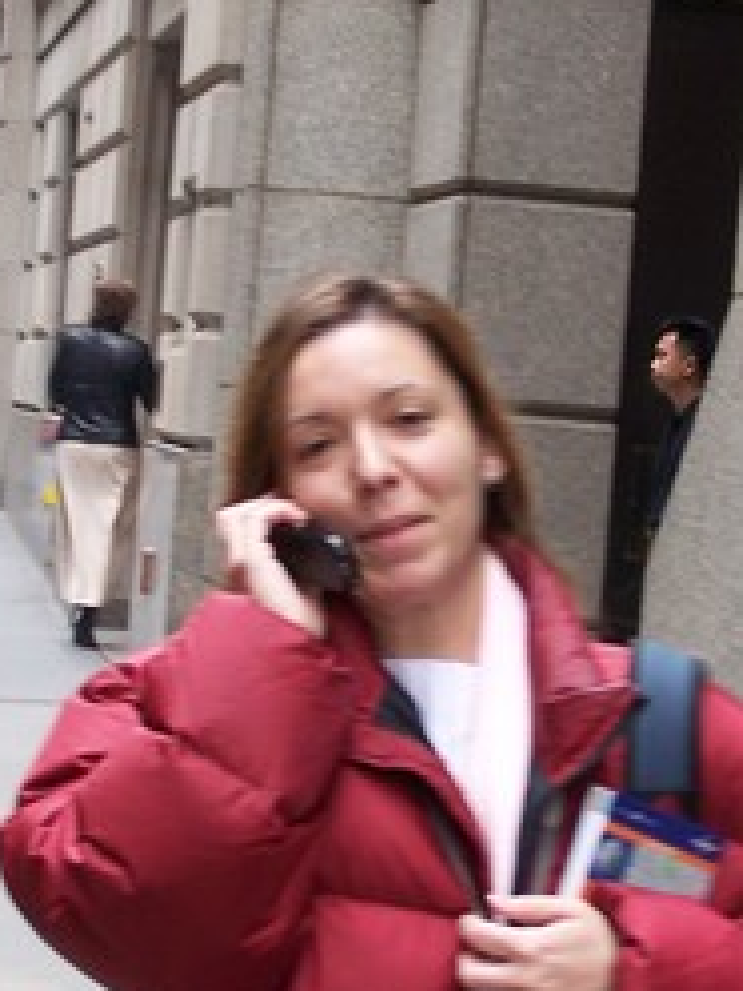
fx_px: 4436
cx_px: 336
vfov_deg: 12.7
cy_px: 488
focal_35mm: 155
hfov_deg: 9.6
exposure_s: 1/40
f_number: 3.2
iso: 100
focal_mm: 10.7
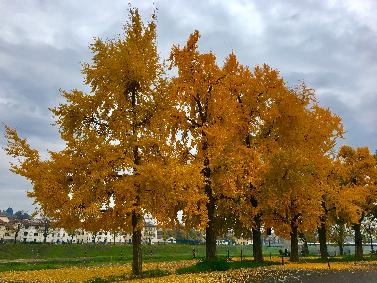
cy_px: 142
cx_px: 188
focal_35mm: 29
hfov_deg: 61.7
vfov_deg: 48.2
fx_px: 316
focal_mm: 4.15
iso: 25
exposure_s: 1/33
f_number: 2.2
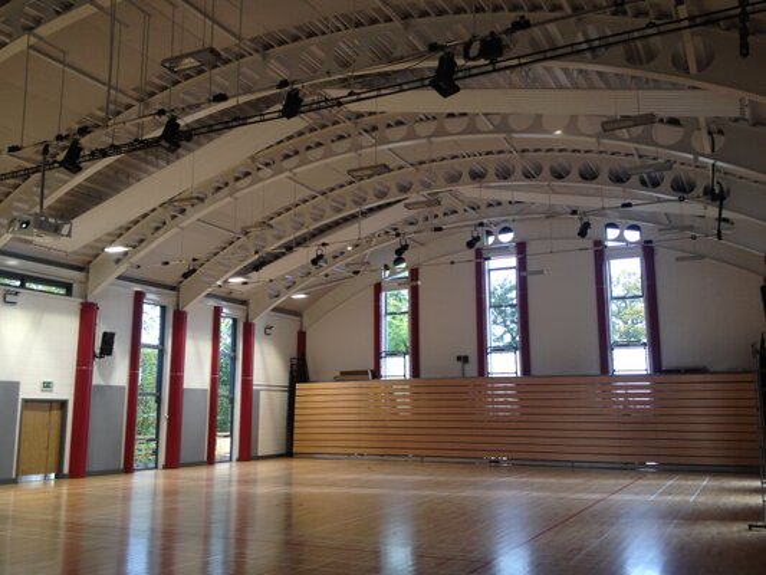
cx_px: 383
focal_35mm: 35
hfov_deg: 52.6
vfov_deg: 40.7
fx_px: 775
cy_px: 288
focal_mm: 4.28
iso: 50
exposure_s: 1/30
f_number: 2.4
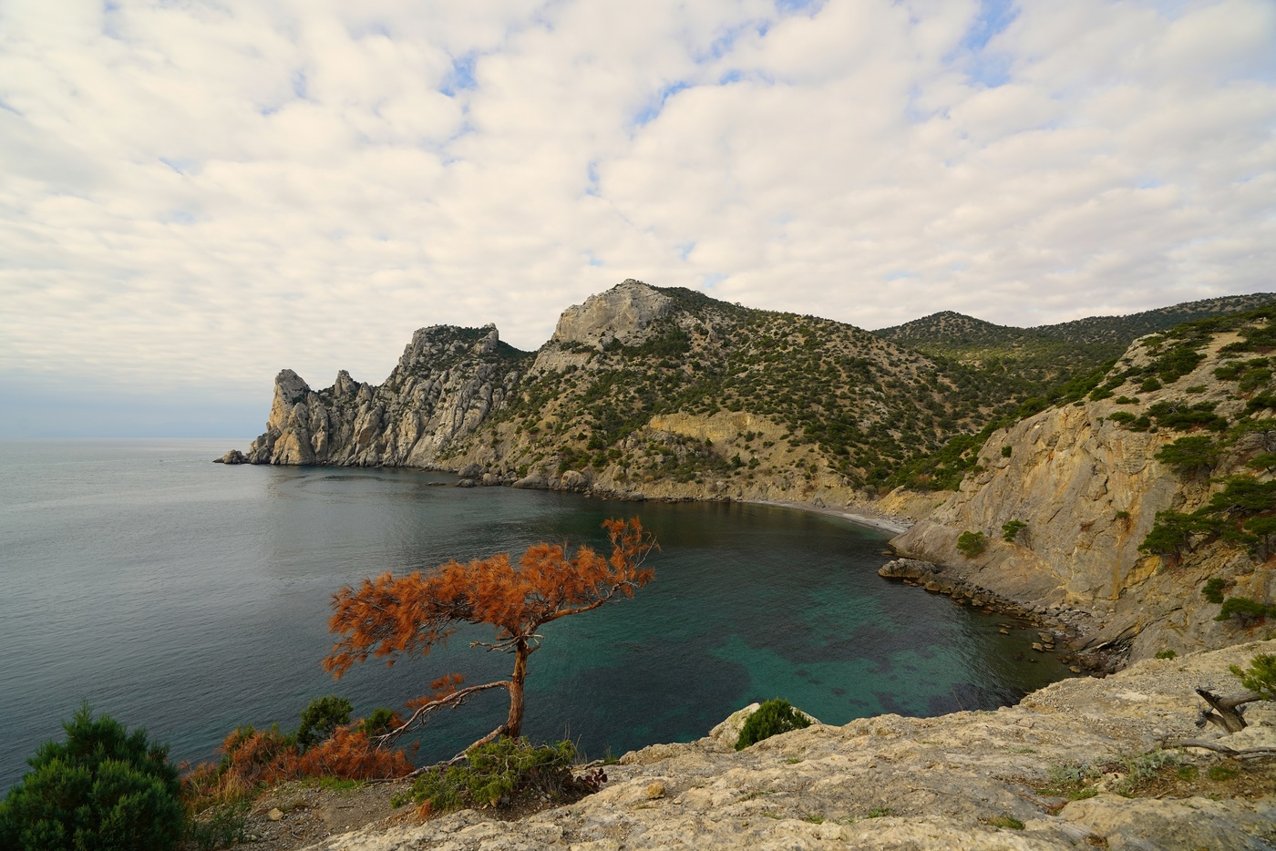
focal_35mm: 16
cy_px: 426
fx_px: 567
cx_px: 638
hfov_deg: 96.7
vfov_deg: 73.8
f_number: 9
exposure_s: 1/125
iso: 100
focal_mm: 16
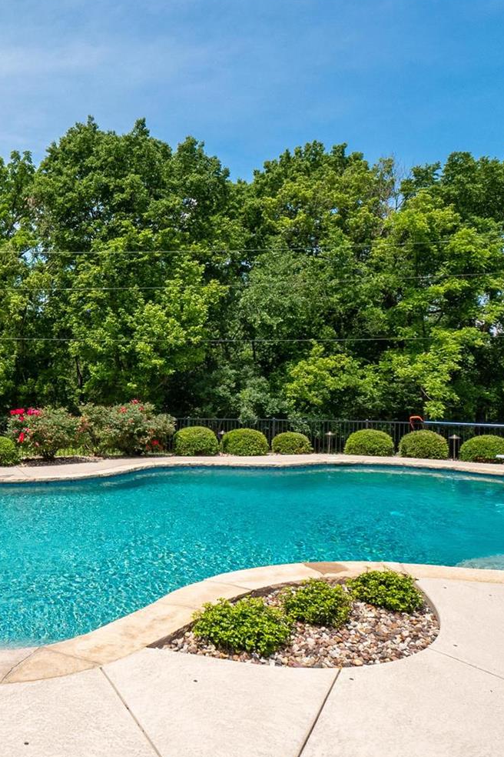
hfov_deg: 46.3
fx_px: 546
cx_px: 85
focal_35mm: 26
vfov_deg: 69.3
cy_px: 402
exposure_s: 1/800
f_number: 8
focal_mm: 8
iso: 400
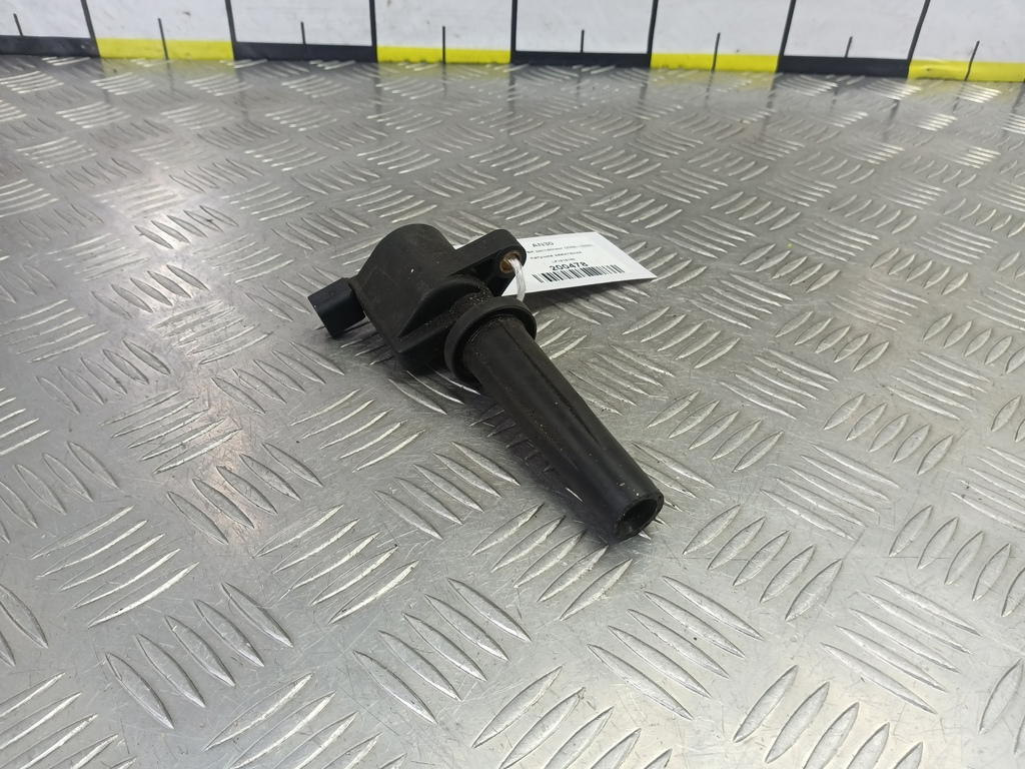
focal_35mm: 23
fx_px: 681
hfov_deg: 73.9
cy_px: 384
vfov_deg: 58.9
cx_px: 512
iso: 132
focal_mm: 4.11
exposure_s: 1/50
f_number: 1.6
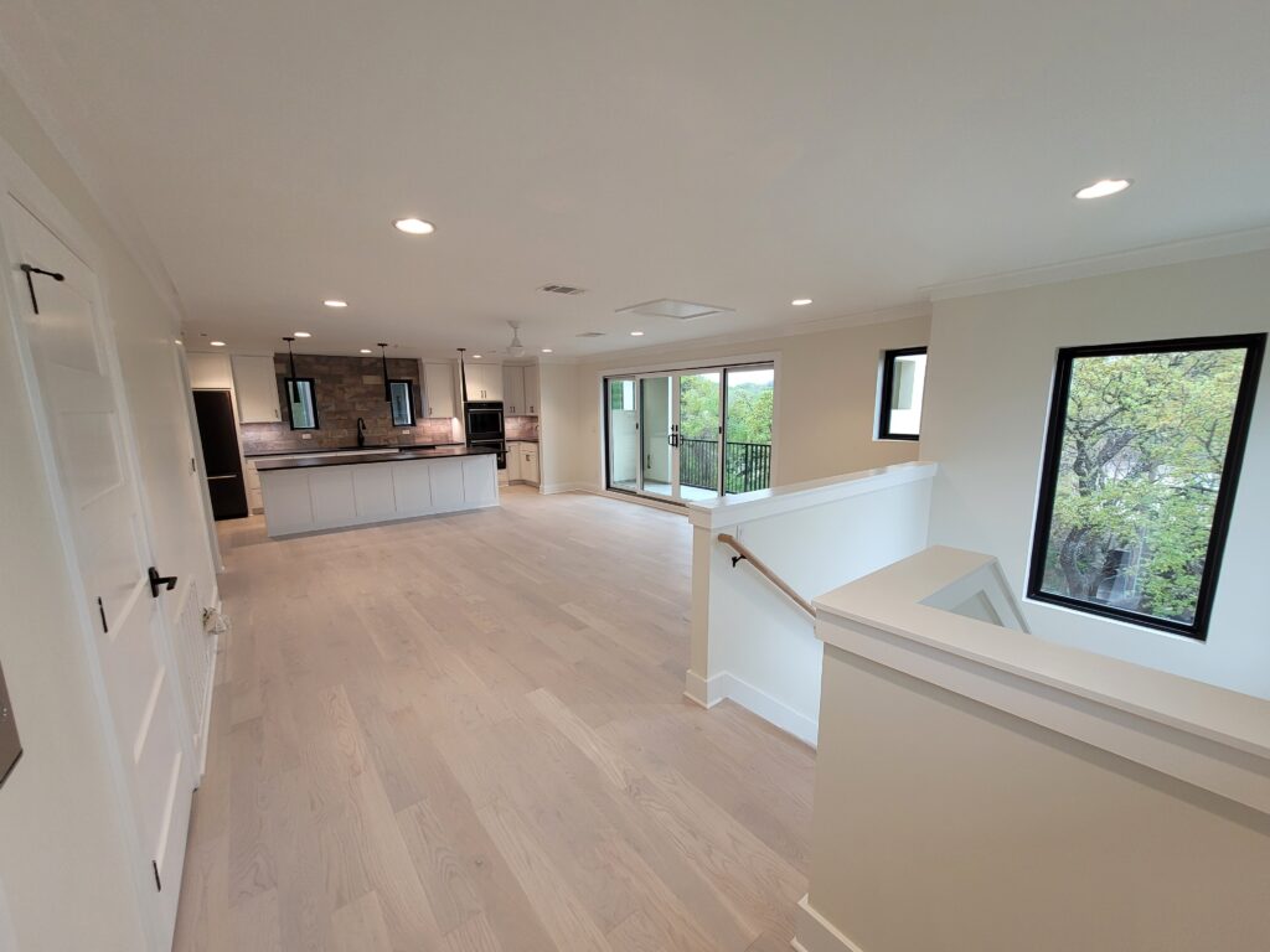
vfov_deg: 89.9
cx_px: 635
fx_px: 477
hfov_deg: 106.2
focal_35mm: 13
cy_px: 476
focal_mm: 1.74
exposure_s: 1/59
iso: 80
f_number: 2.2
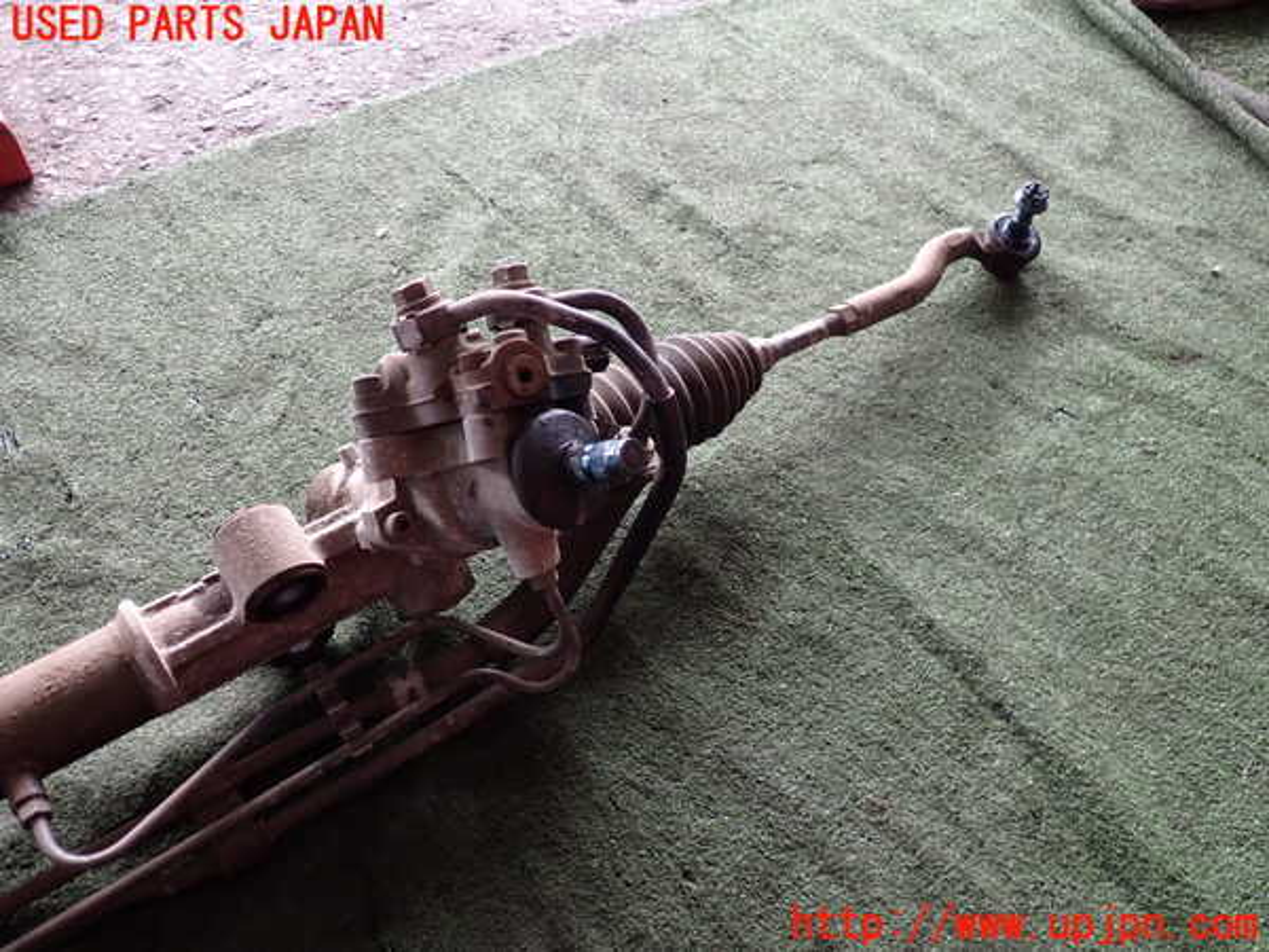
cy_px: 476
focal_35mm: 30
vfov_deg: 46.8
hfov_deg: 60.0
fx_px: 1100
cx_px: 634
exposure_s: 1/50
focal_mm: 5.4
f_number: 2.3
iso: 200
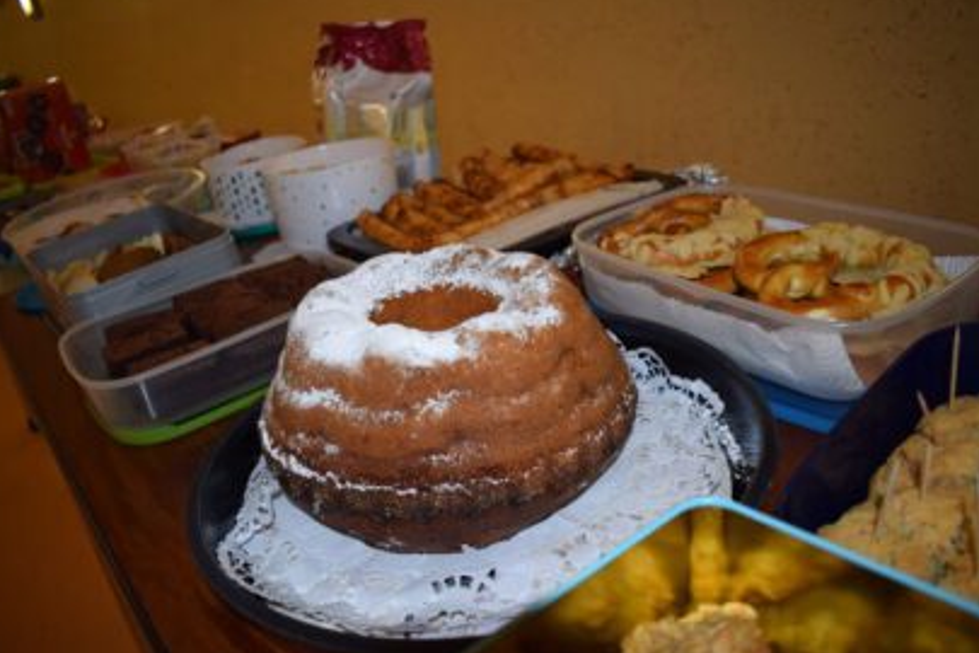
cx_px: 486
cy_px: 322
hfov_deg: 65.5
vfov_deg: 46.4
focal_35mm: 28
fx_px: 761
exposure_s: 1/80
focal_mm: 18
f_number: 4
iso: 320
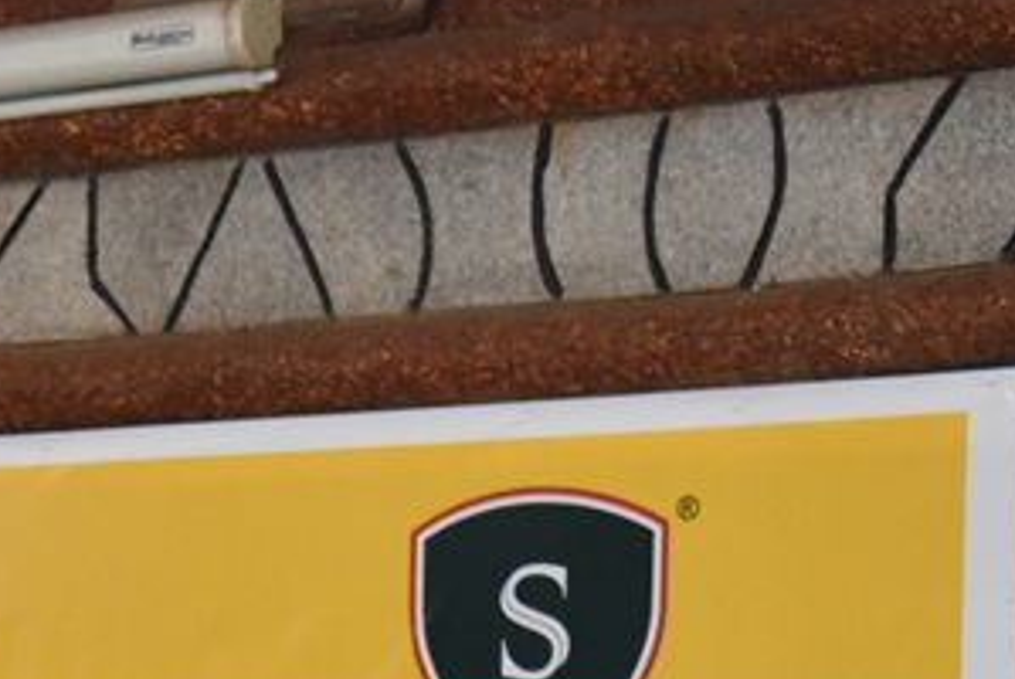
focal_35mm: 171
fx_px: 4826
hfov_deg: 11.4
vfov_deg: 7.9
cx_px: -597
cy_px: 952
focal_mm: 50
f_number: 5.6
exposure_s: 1/60
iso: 3200
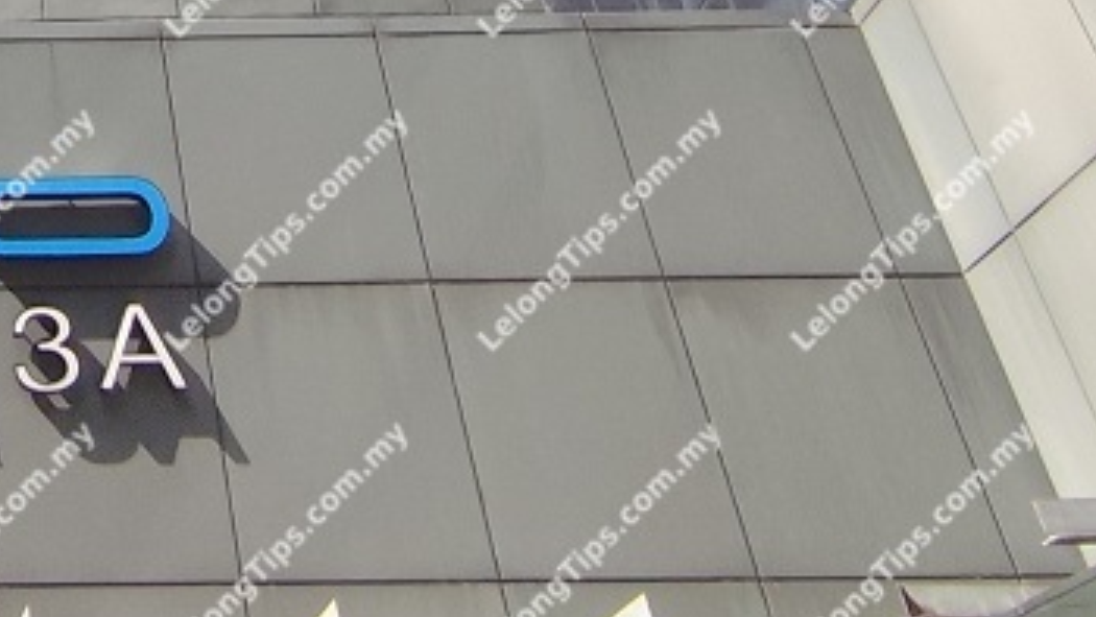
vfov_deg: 15.2
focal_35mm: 63
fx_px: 1831
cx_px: -395
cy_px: -633
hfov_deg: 27.0
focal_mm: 1.65
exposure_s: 1/2214
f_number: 2.2
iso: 50
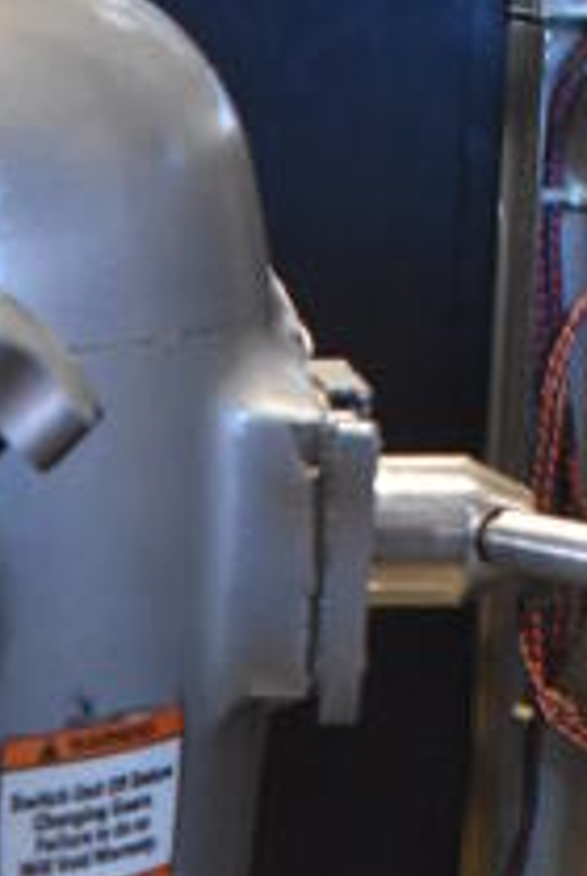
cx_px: -113
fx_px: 2876
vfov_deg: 15.7
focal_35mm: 118
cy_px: 1368
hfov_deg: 11.4
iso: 3200
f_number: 3.5
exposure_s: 1/125
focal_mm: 18
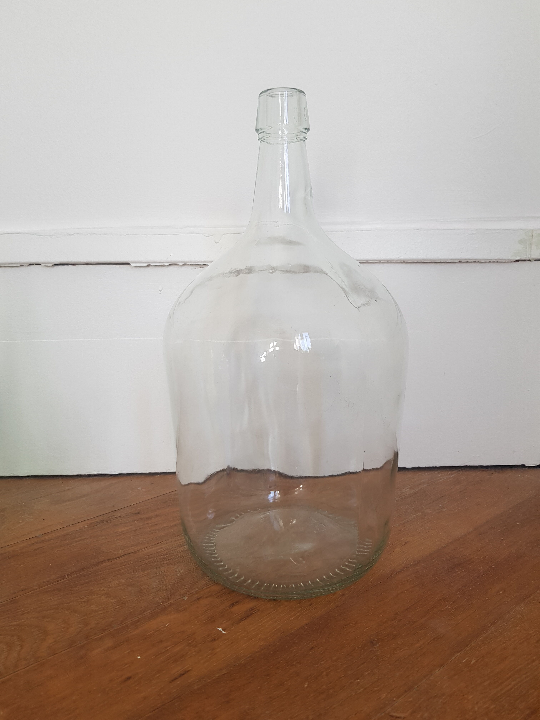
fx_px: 541
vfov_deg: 67.3
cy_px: 360
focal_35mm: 26
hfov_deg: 53.1
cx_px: 270
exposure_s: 1/50
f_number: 1.7
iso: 50
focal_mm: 4.2
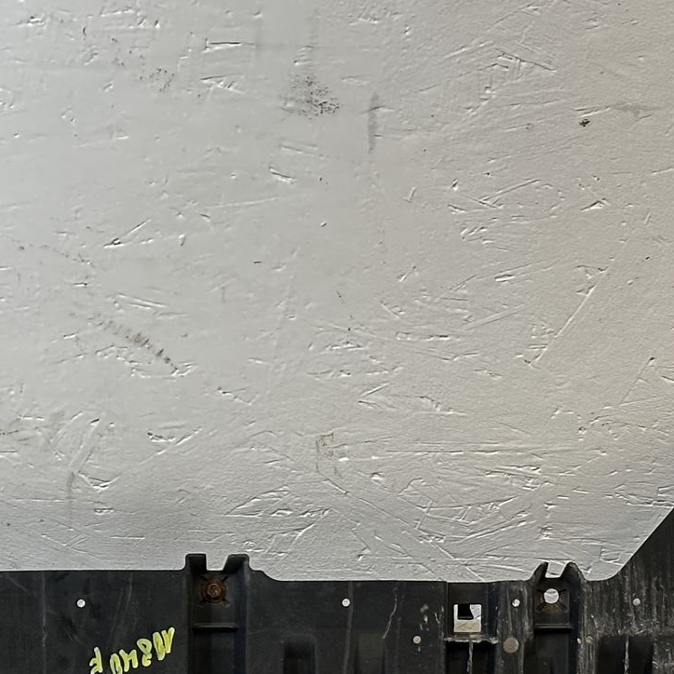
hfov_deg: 14.4
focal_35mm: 120
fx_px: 2643
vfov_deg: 14.3
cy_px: 654
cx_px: 116
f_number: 1.78
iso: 250
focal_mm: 6.86
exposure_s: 1/50
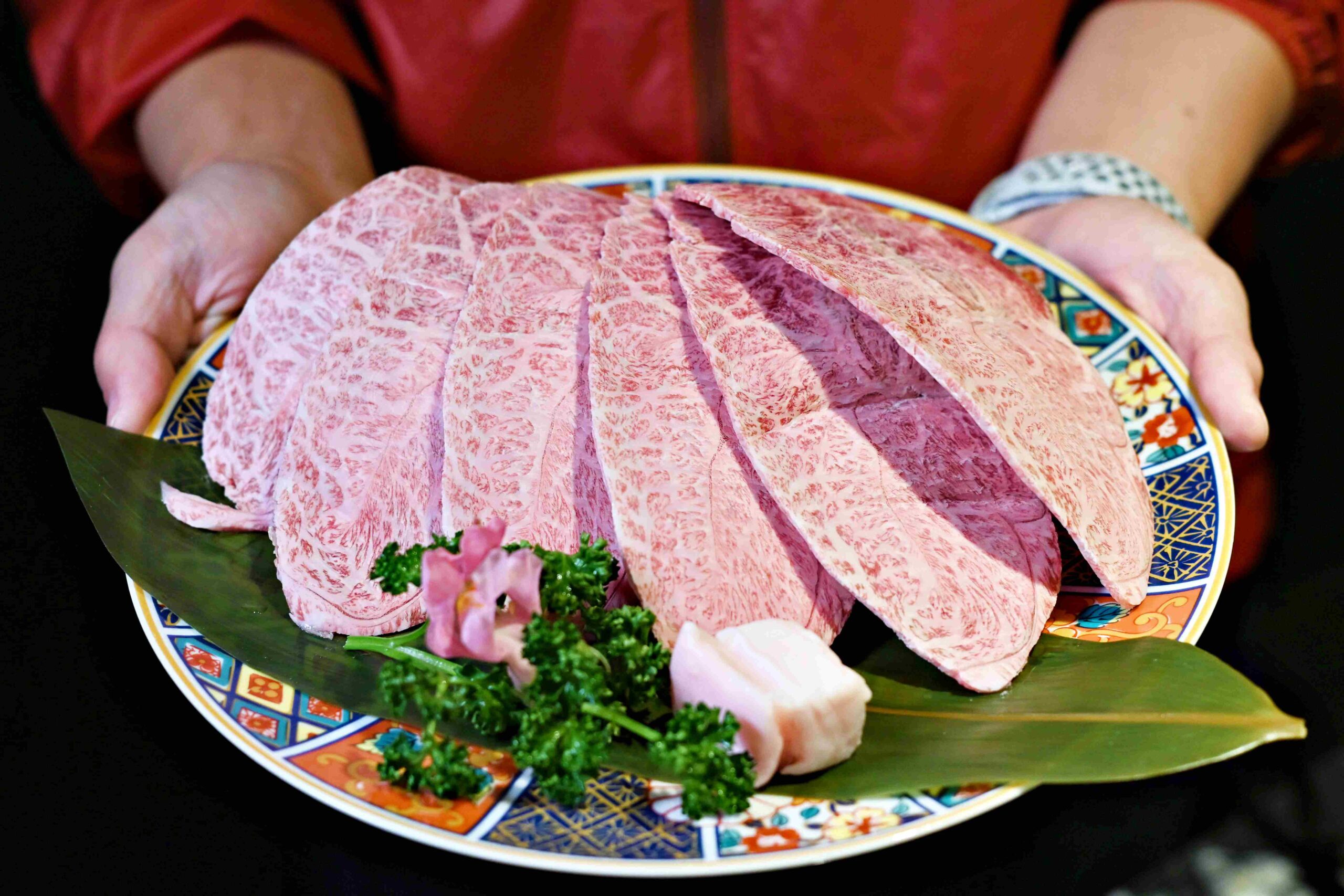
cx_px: 672
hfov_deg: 27.0
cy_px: 448
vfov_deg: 18.2
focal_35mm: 75
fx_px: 2800
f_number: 3.2
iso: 900
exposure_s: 1/200
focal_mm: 50
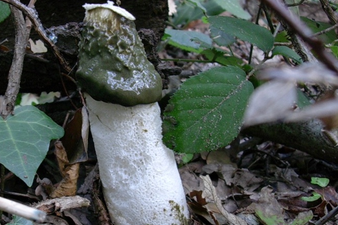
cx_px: 143
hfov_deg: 35.0
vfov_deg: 23.7
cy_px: 147
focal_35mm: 57
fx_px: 535
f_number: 2.9
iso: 70
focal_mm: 6.7
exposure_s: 1/19
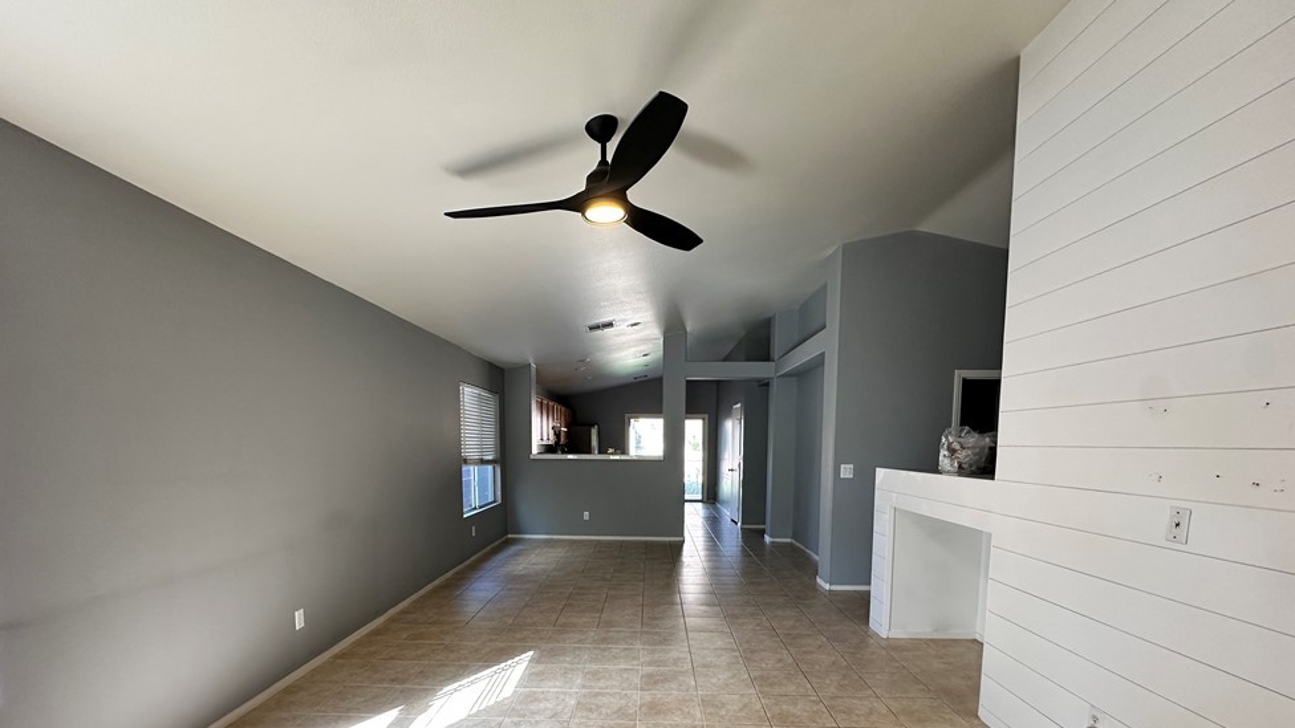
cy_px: 492
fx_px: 549
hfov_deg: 99.4
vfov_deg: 65.1
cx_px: 634
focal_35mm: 16
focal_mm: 2.22
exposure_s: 1/120
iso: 250
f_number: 2.2
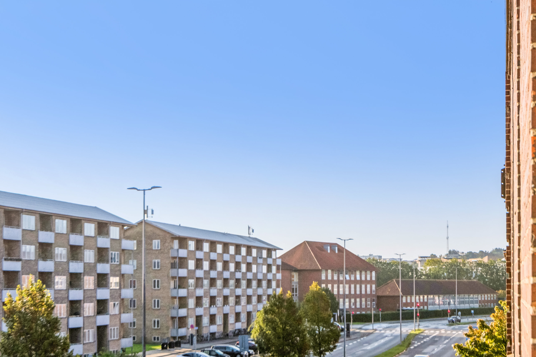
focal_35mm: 52
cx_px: 268
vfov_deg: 26.0
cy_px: 178
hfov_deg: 38.2
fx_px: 774
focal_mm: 35
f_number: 11
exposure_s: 1/800
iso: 800
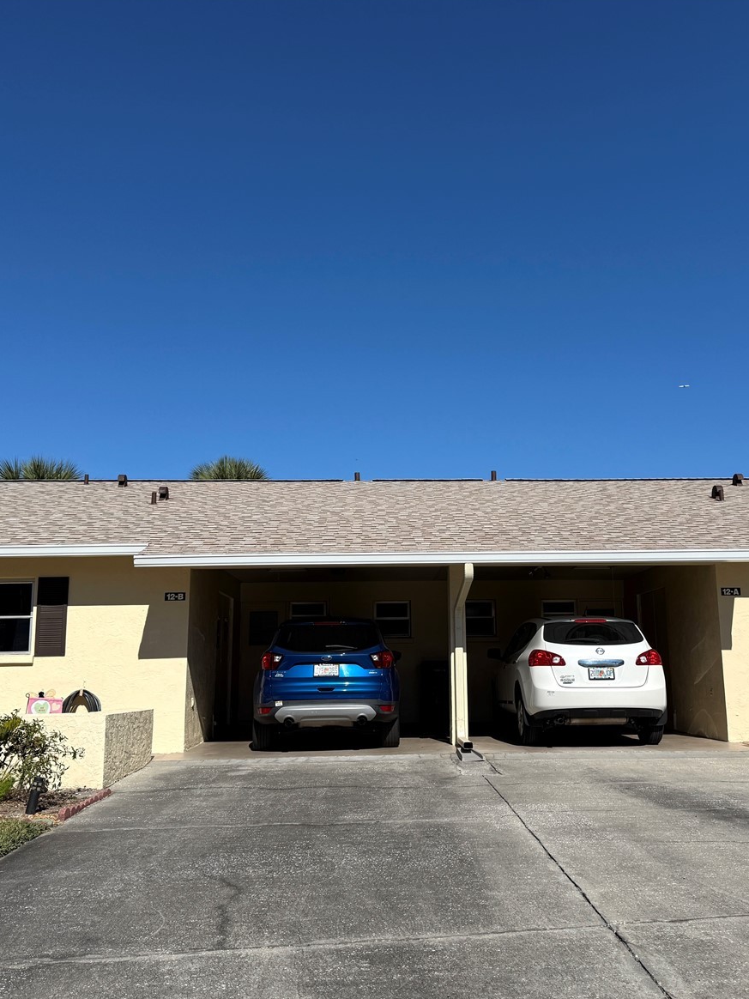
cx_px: 425
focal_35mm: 33
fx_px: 952
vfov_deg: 55.4
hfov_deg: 42.9
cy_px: 506
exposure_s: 1/8130
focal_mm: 6.76
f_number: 1.78
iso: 80
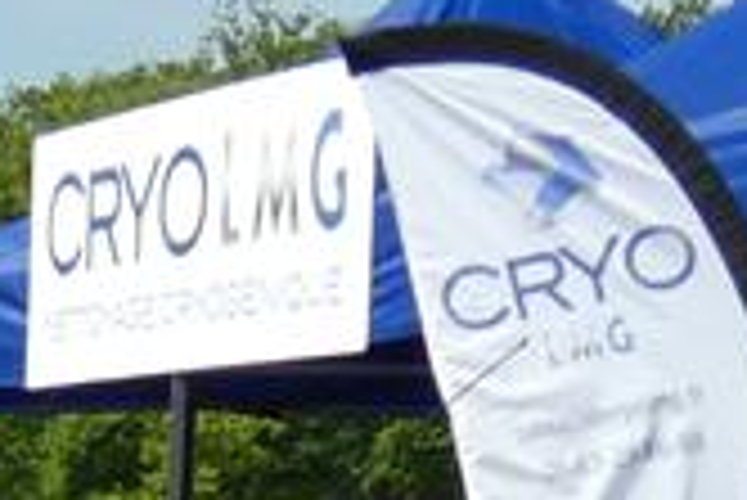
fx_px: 4403
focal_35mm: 212
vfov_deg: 6.0
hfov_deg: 9.5
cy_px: 1514
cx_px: -274
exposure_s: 1/1000
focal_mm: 6
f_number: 3.4
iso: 80
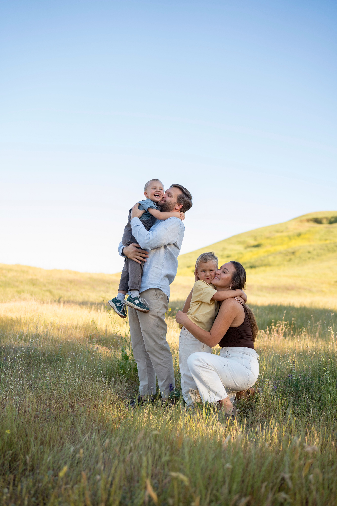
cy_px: 253
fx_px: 491
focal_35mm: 35
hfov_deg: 37.9
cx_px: 168
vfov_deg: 54.4
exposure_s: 1/1000
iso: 200
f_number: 2
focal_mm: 35
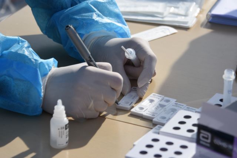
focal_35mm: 188
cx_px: 118
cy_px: 79
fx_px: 1235
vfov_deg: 7.3
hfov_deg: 11.0
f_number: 6.3
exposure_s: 1/640
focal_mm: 125
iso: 100
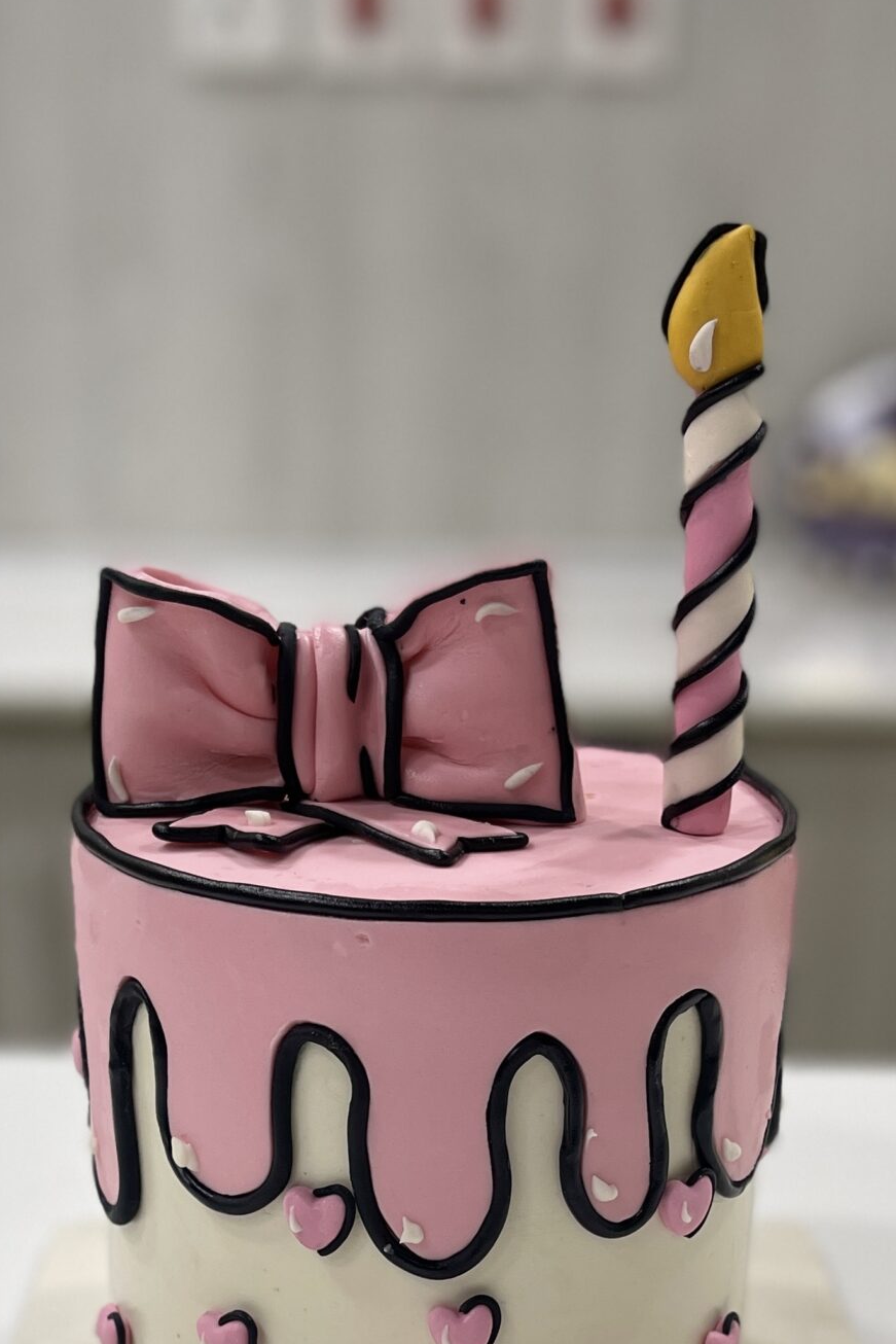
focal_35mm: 53
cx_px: 452
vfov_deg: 35.4
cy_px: 1204
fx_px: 1978
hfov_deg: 25.5
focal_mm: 5.1
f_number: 1.6
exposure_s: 1/121
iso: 125
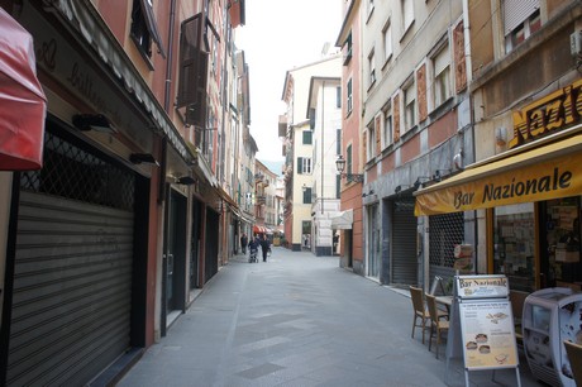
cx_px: 291
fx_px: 436
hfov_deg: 67.4
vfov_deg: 47.9
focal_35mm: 27
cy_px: 194
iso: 400
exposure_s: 1/160
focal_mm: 18
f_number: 5.6
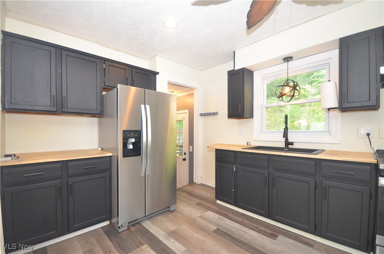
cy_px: 127
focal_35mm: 15
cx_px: 192
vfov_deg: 77.1
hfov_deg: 100.5
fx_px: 160
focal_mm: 10
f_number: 4
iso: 800
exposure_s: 1/60
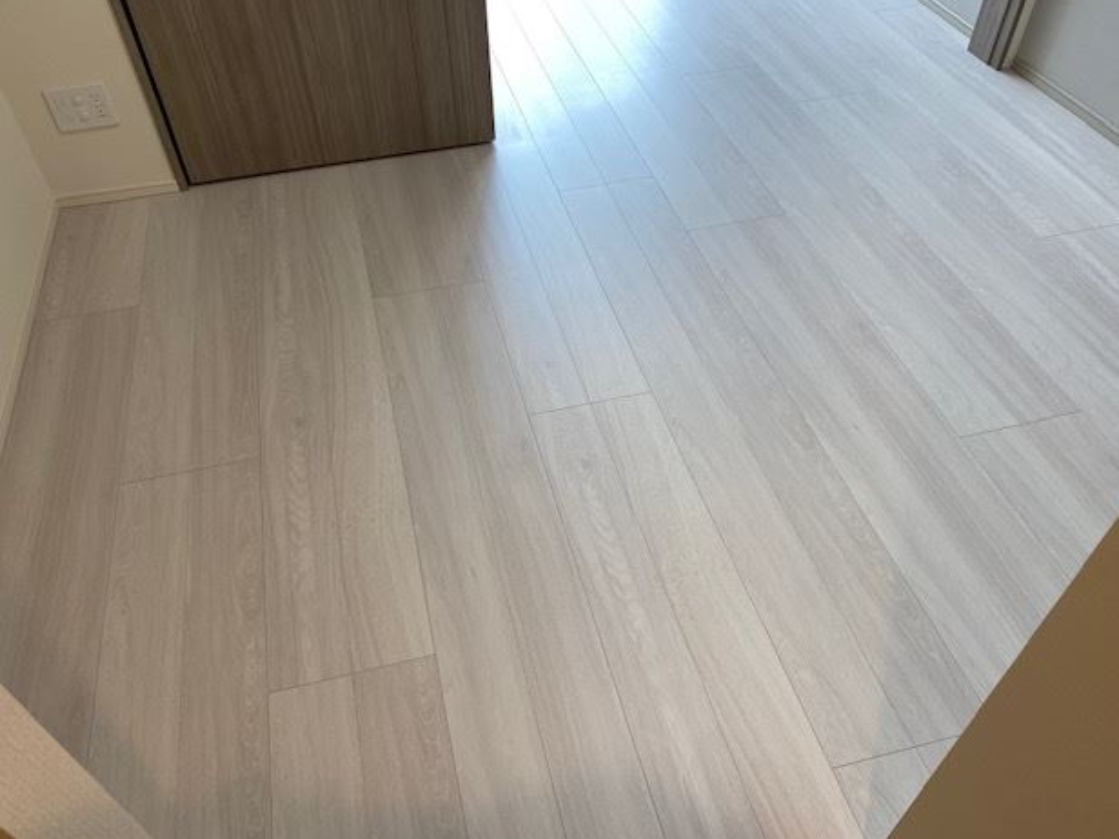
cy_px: 420
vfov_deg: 51.4
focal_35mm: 27
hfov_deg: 65.3
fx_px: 873
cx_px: 552
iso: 40
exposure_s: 1/100
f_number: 1.8
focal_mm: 4.25
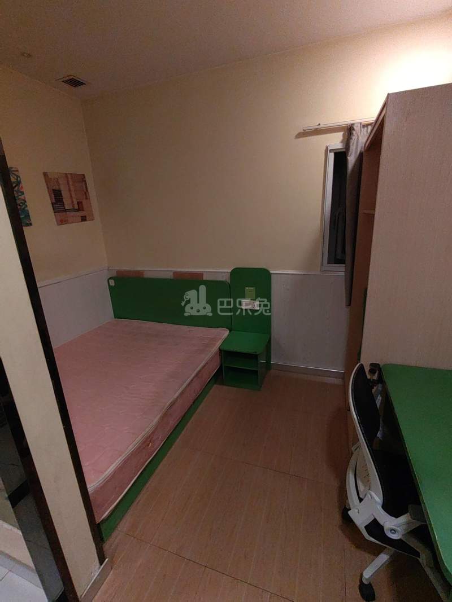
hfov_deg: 78.1
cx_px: 226
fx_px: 279
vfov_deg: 94.5
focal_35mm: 16
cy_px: 301
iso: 320
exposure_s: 1/25
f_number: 2.2
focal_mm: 1.68
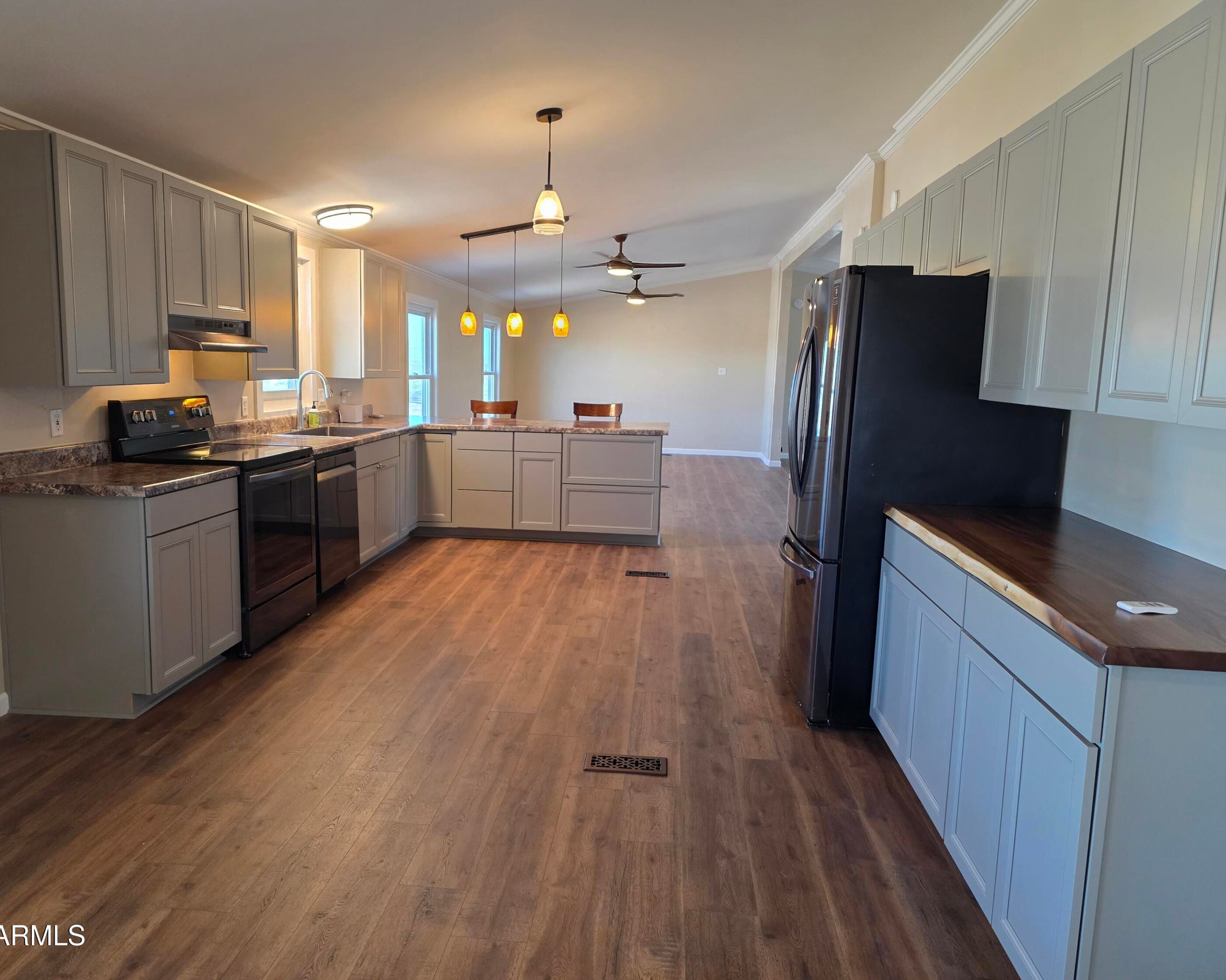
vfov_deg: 58.8
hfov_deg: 70.2
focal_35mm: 24
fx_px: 871
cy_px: 489
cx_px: 576
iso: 400
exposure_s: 1/120
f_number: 1.7
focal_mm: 6.3
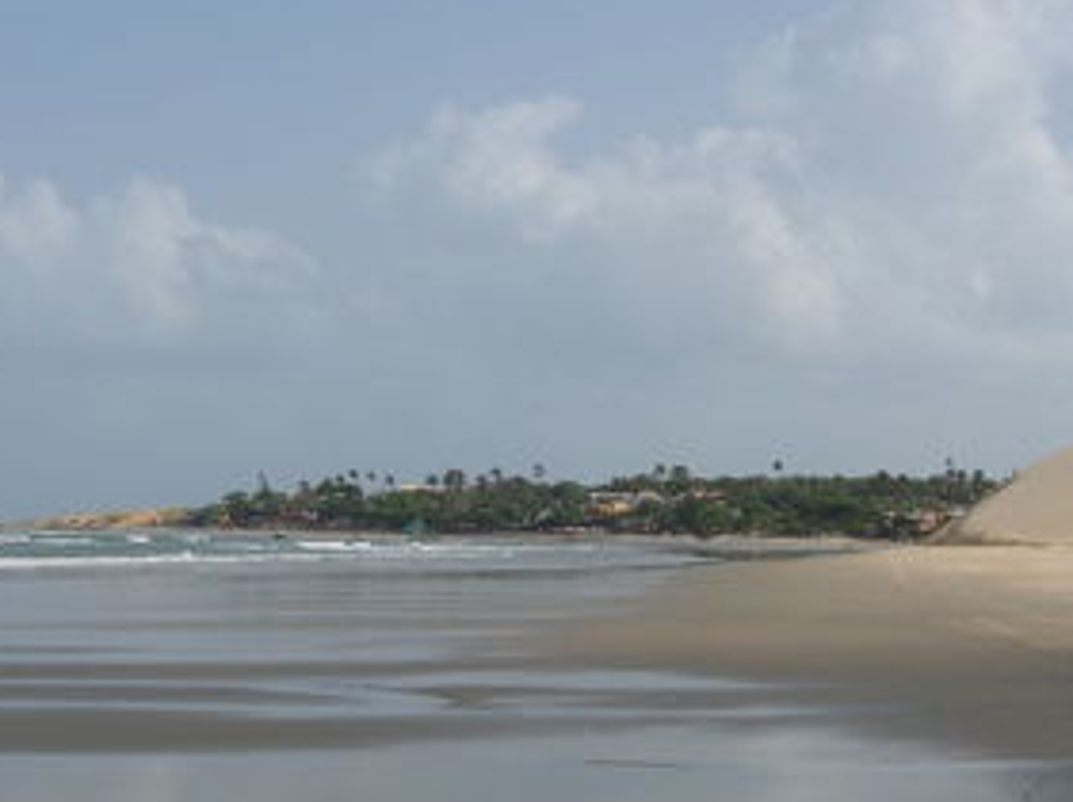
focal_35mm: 88
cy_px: 514
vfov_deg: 16.7
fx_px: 2724
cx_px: 542
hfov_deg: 22.3
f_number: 4.8
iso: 64
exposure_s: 1/1183
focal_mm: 7.8
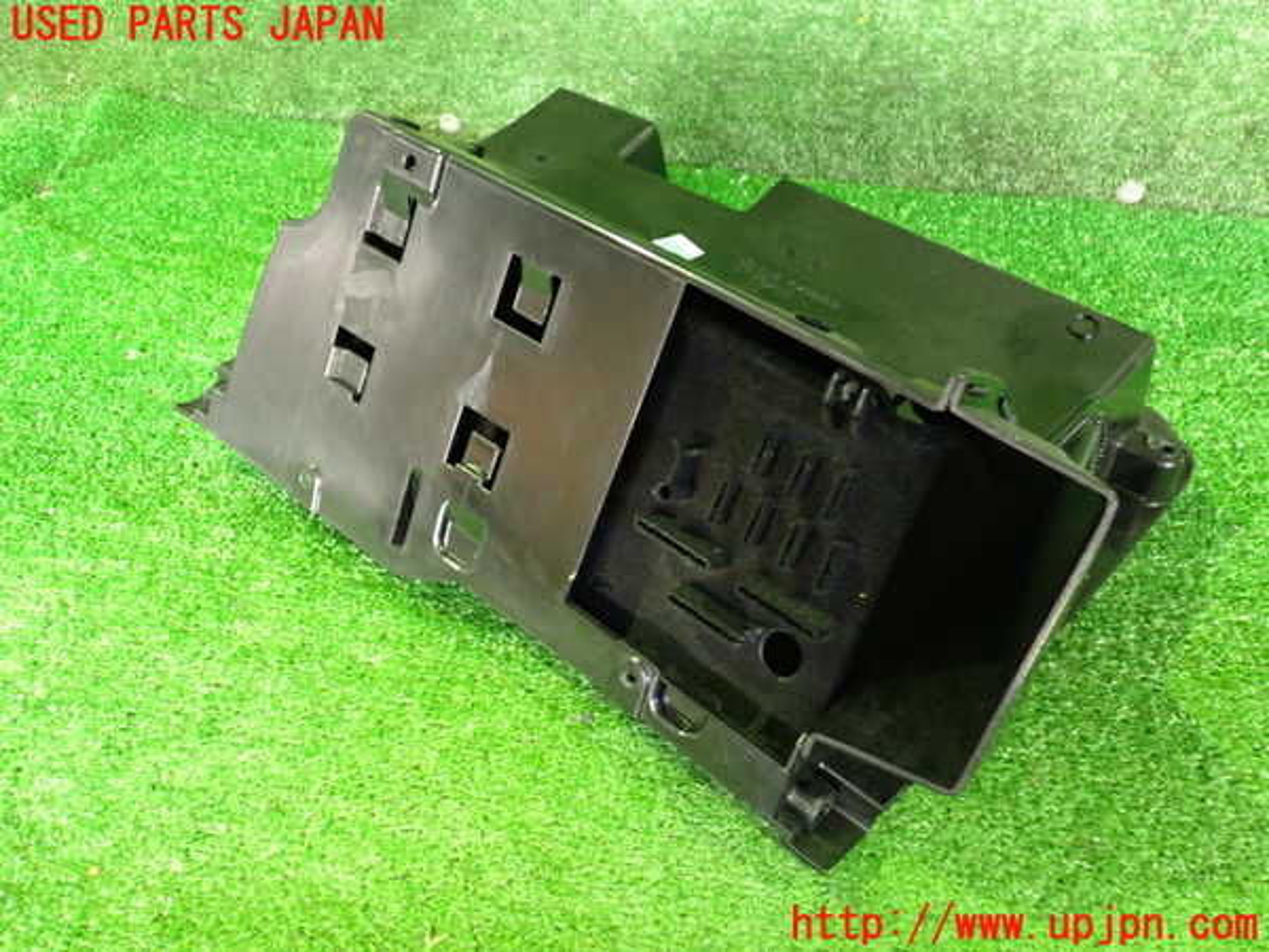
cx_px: 634
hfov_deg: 60.0
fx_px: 1100
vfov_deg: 46.8
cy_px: 476
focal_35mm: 30
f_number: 2.3
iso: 800
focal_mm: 5.4
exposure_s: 1/20
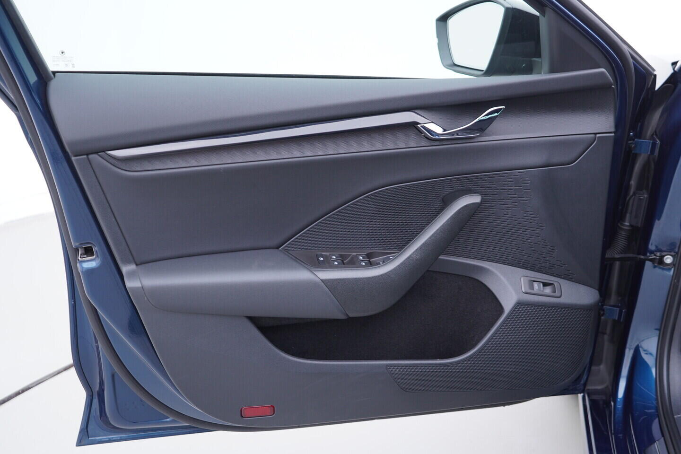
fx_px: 681
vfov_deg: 36.9
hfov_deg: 53.1
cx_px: 340
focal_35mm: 36
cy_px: 227
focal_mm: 24
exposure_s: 1/40
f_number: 2.8
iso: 125
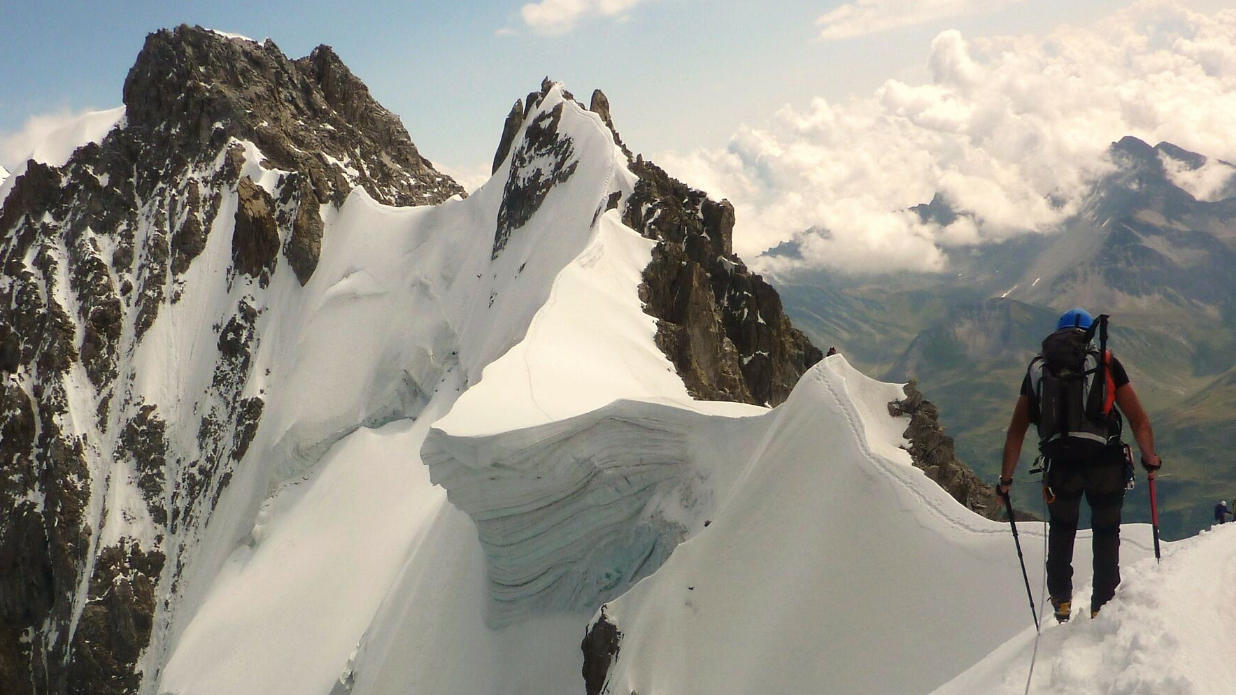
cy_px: 597
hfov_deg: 54.0
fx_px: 1213
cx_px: 598
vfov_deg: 30.8
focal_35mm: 37
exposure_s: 1/640
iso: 80
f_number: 5.6
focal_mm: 4.1
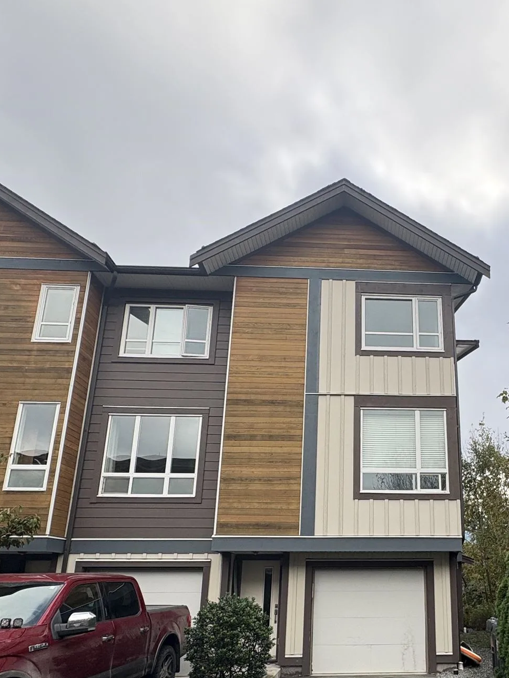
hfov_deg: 52.5
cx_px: 382
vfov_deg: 66.8
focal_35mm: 25
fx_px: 490
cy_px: 470
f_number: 2.2
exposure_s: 1/756
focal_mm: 2.22
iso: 64
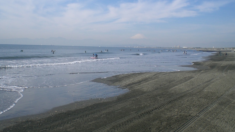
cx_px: 117
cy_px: 68
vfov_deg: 28.3
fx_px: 262
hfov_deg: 48.4
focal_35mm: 42
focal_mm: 6.3
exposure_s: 1/500
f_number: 4.4
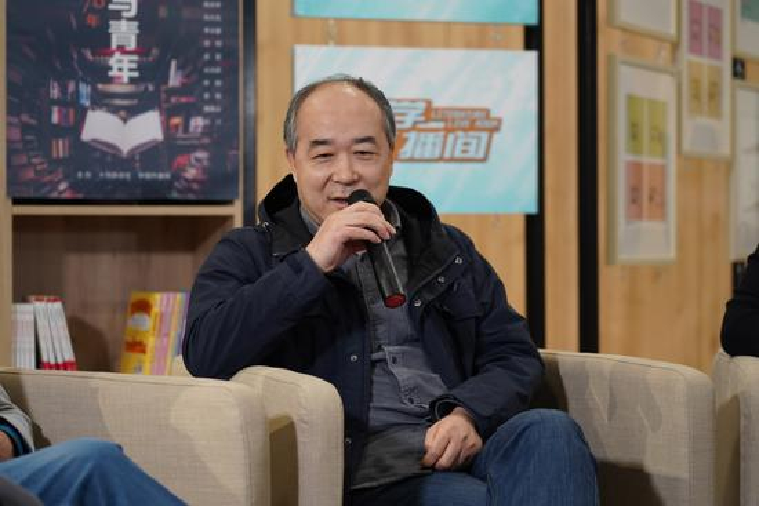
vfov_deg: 13.0
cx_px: 380
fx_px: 2214
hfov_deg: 19.5
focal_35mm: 105
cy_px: 253
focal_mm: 105
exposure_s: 1/125
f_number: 4
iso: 1600
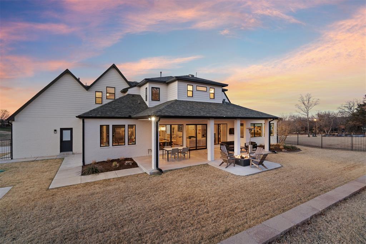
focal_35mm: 16
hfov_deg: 96.8
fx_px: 163
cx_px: 183
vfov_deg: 73.7
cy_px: 122
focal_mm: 16
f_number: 7.1
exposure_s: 1/2
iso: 200
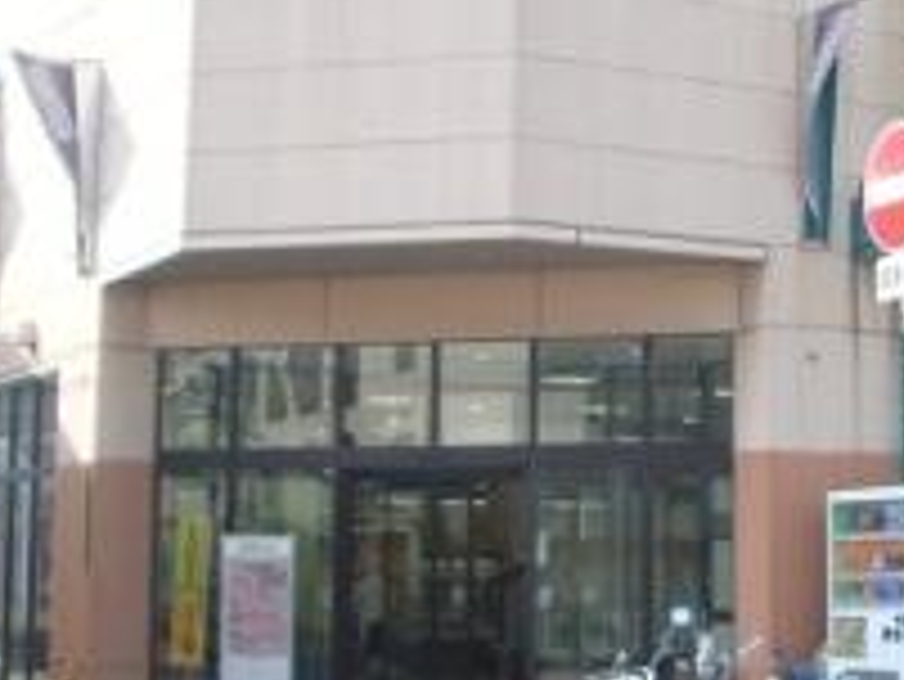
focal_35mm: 78
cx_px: 864
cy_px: 216
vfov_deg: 18.9
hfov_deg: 24.1
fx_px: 2038
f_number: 2.6
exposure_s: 1/400
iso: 80
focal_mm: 5.8
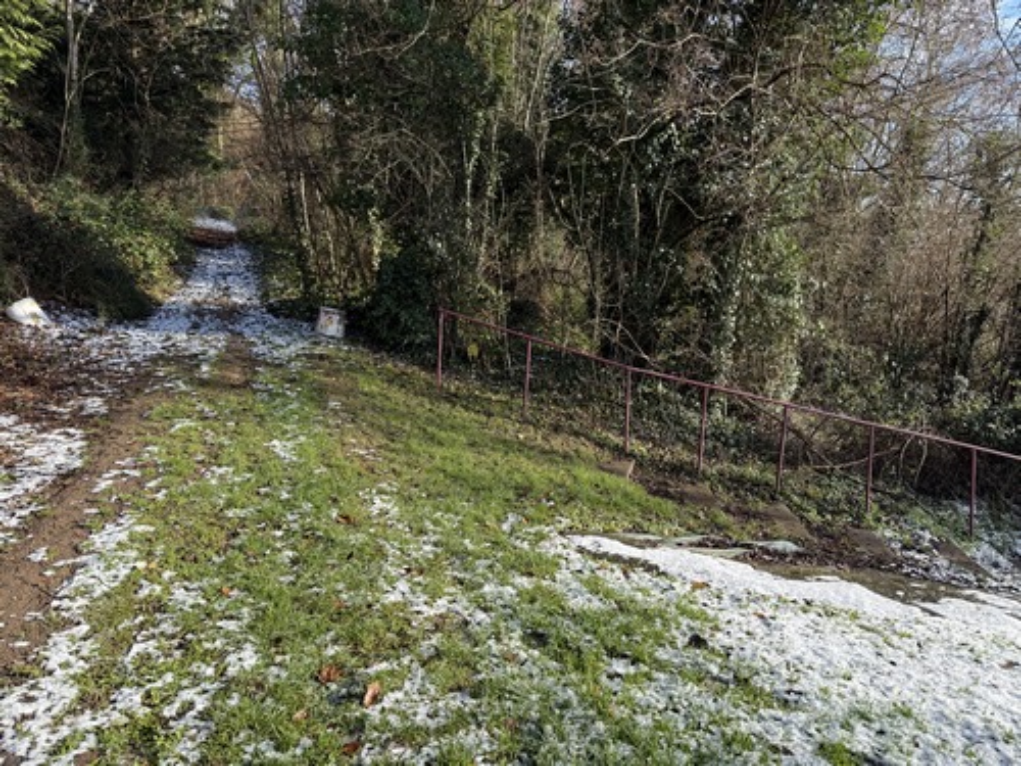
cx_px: 510
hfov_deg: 71.6
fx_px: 708
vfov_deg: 56.8
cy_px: 383
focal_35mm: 24
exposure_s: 1/1230
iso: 100
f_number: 1.78
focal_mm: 6.76
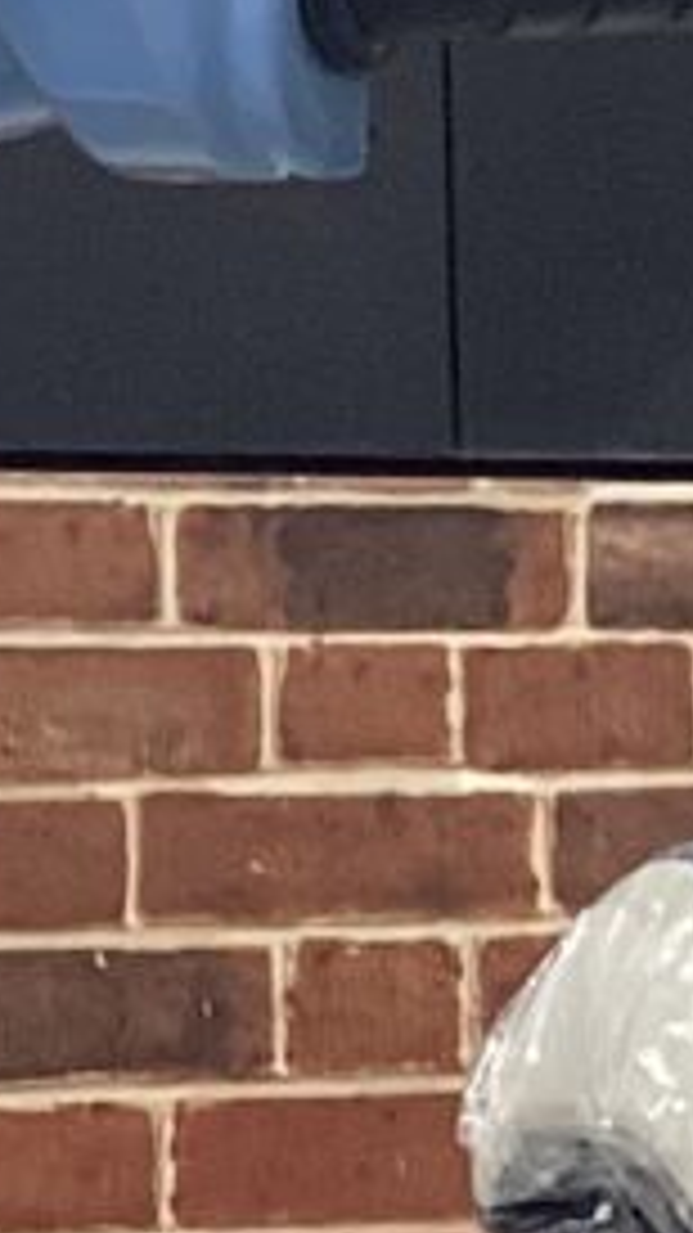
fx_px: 7747
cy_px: 1197
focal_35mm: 237
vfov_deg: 9.0
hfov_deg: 5.1
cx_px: -72
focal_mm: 3.3
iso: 250
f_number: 2.4
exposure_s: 1/60
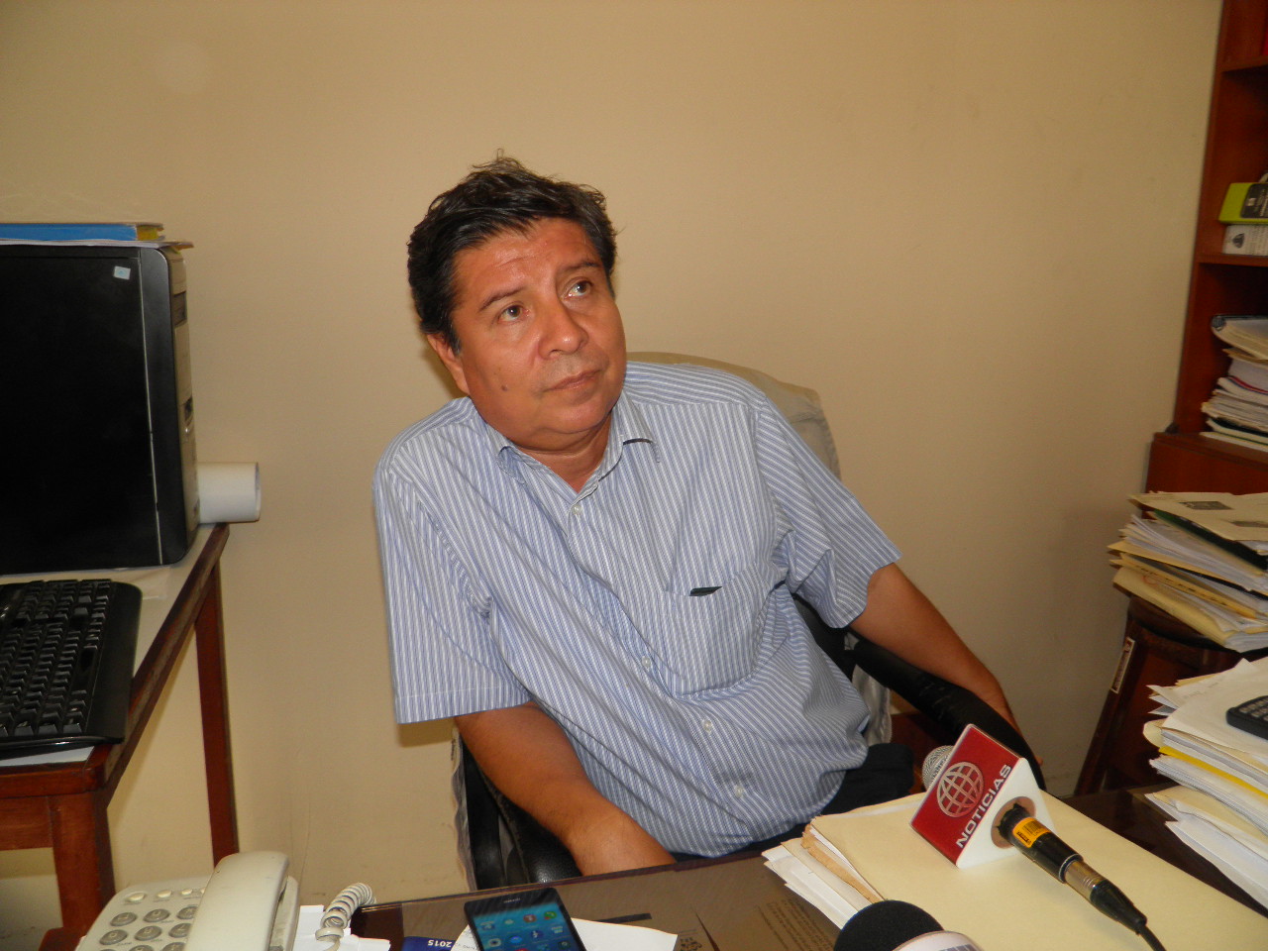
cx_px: 634
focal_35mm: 28
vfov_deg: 49.7
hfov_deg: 63.4
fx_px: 1026
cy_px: 476
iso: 100
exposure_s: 1/30
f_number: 2.8
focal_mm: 4.9
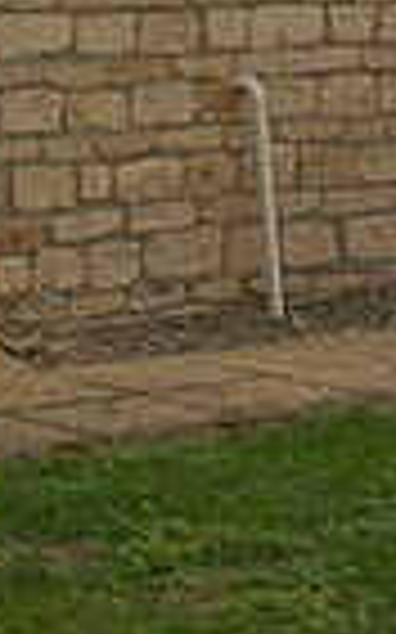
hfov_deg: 7.2
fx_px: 3146
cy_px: -400
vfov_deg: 11.0
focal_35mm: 182
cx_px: 392
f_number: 8
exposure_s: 1/250
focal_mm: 24
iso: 200
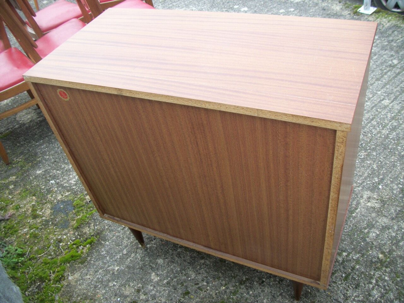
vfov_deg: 44.2
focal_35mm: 32
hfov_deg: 56.8
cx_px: 202
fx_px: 373
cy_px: 152
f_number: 2.9
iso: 80
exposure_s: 1/50
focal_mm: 5.7
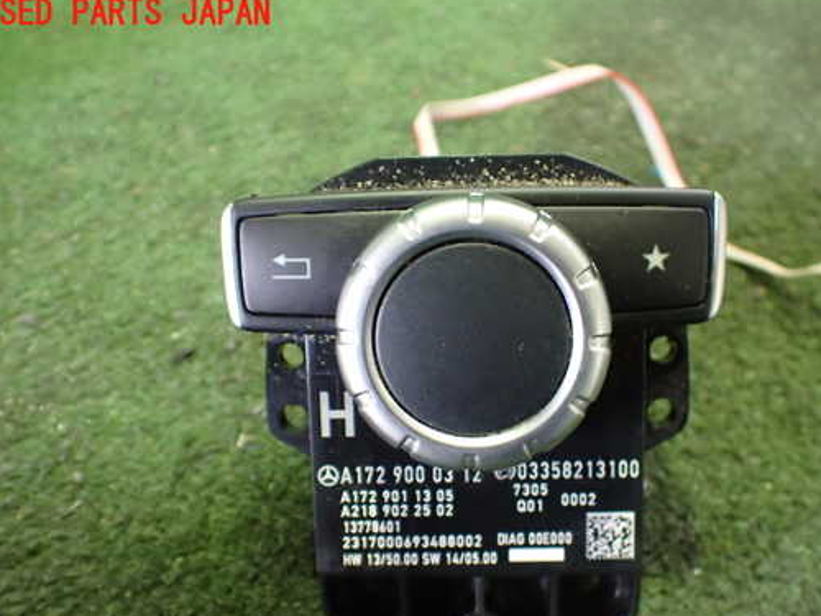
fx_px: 854
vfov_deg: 39.5
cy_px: 363
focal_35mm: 36
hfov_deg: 51.2
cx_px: 465
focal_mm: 5.4
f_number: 2.3
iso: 800
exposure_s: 1/30
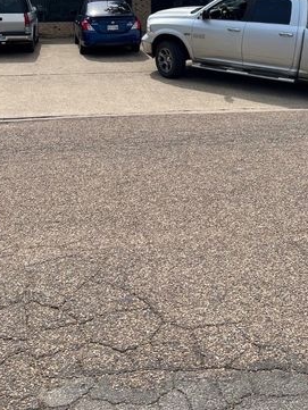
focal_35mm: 48
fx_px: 569
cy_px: 81
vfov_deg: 38.2
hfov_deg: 30.1
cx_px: 108
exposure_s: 1/4444
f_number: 1.5
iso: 50
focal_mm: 5.7
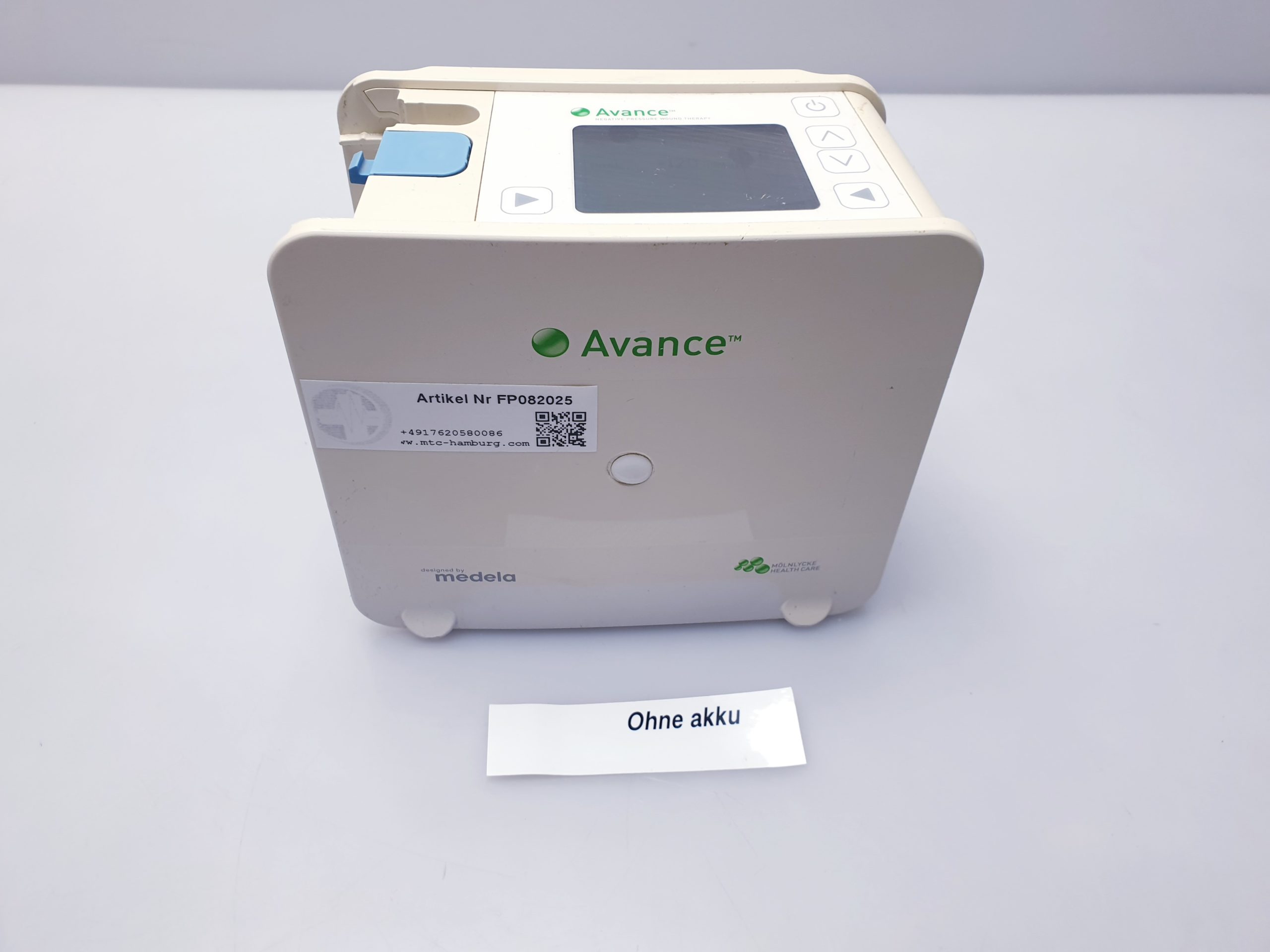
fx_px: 954
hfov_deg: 67.3
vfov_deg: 53.1
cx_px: 635
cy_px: 476
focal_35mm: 26
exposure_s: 1/100
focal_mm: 4.3
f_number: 2.4
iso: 100
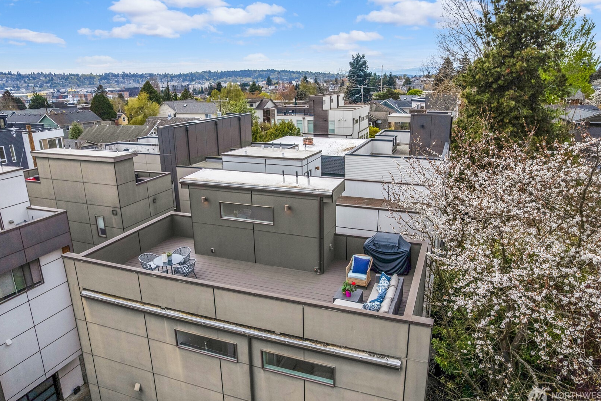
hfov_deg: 76.1
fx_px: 384
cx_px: 304
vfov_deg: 55.1
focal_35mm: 23
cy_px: 202
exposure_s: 1/2500
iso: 100
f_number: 2.8
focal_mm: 8.38
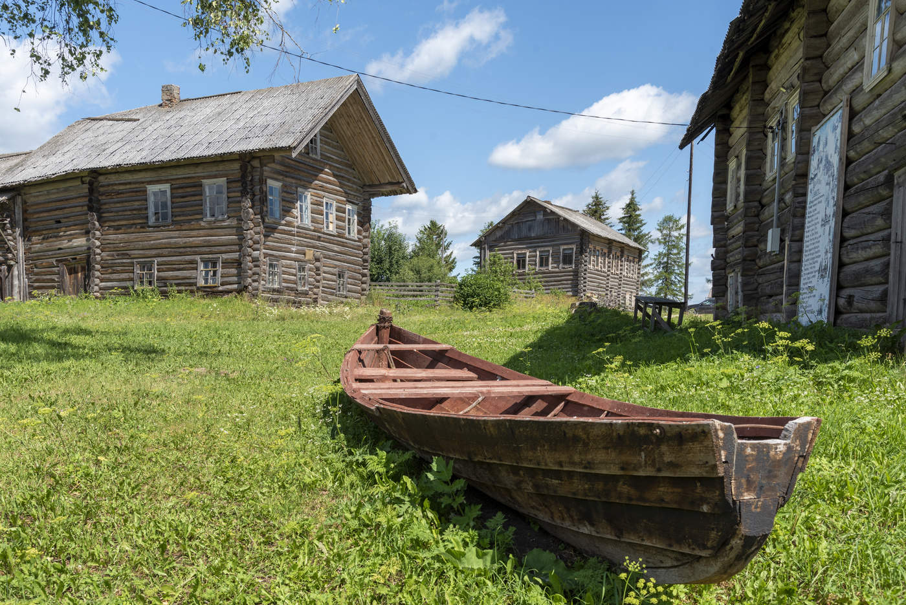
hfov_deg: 55.8
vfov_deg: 38.9
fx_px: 856
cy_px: 302
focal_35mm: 34
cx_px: 453
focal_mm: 34
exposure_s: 1/320
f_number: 10
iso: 250
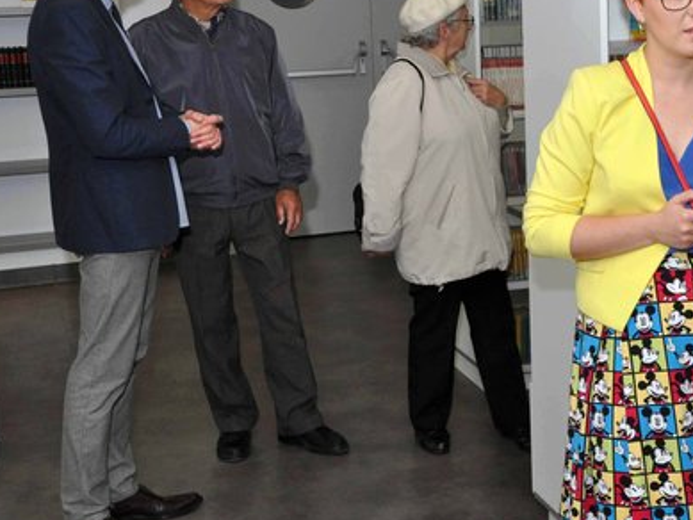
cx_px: 570
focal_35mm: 70
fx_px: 1398
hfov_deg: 27.2
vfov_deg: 21.0
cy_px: 158
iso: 800
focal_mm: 29
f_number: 13
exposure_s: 1/60
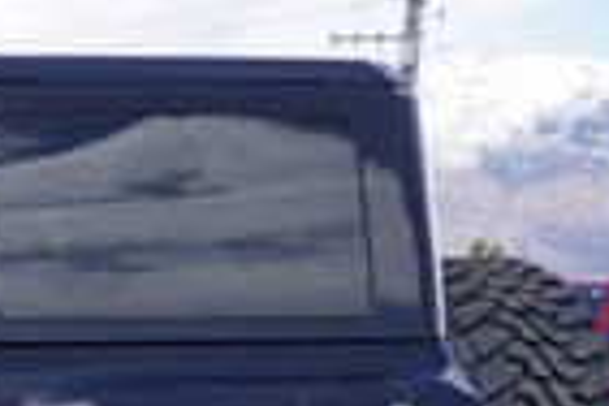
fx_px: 1844
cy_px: 644
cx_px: -652
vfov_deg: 11.9
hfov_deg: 14.9
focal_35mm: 109
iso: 100
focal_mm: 16
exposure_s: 1/200
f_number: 7.1
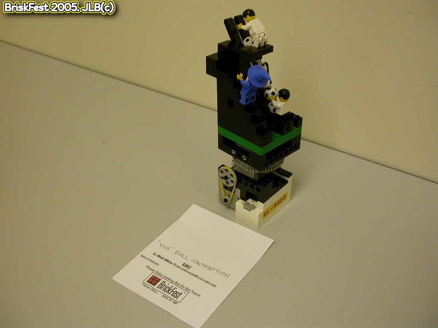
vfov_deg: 37.7
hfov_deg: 49.0
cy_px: 164
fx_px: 481
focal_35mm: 38
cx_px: 219
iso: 100
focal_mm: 7.85
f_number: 3
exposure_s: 1/59.6
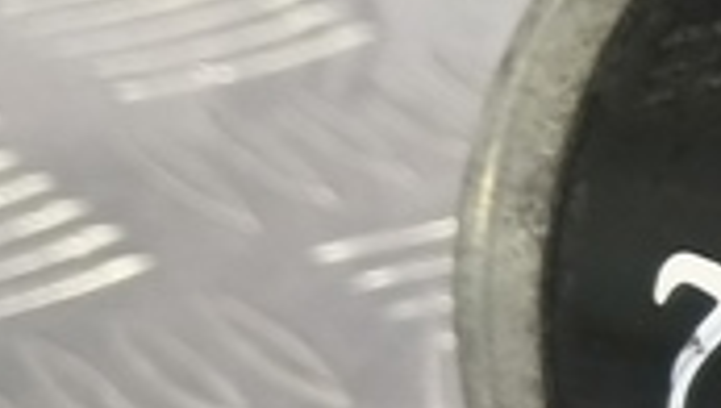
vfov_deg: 8.1
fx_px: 2834
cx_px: 1800
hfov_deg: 11.6
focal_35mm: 148
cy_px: 566
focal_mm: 4.11
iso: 160
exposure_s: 1/50
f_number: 1.6
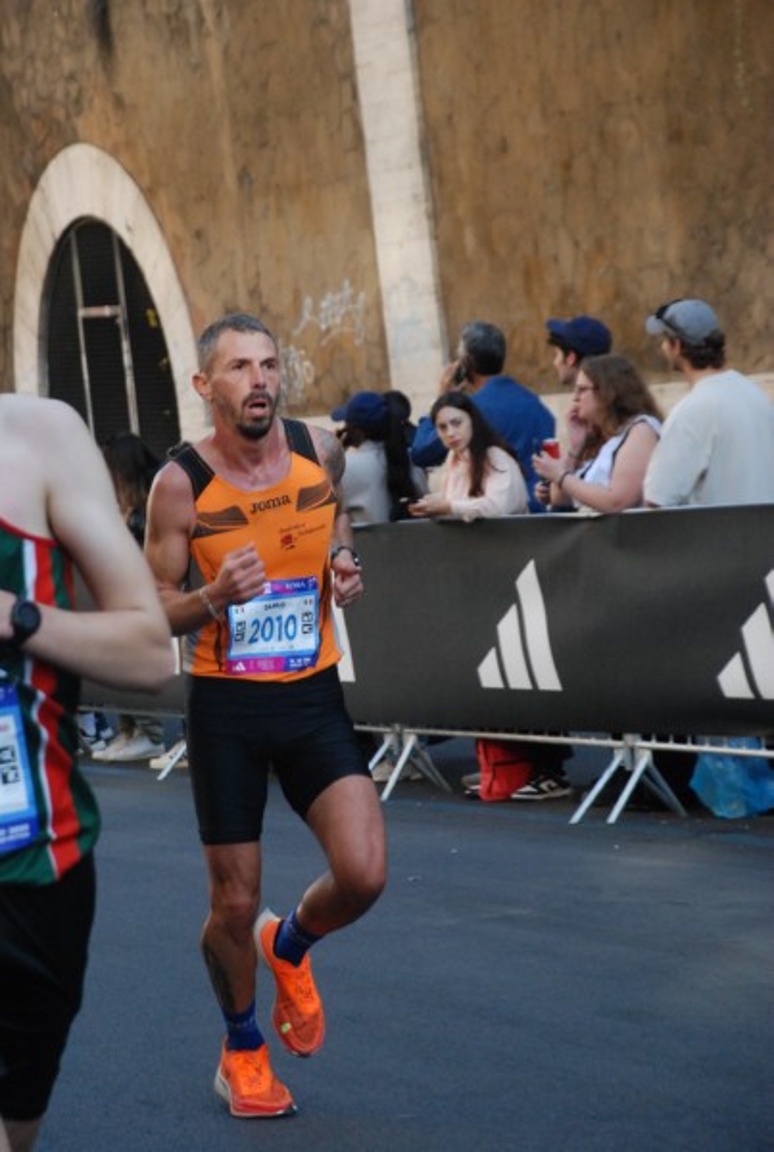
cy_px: 576
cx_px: 387
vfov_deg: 14.4
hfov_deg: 9.7
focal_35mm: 142
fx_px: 4572
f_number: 5.6
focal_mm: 95
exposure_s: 1/500
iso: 1000
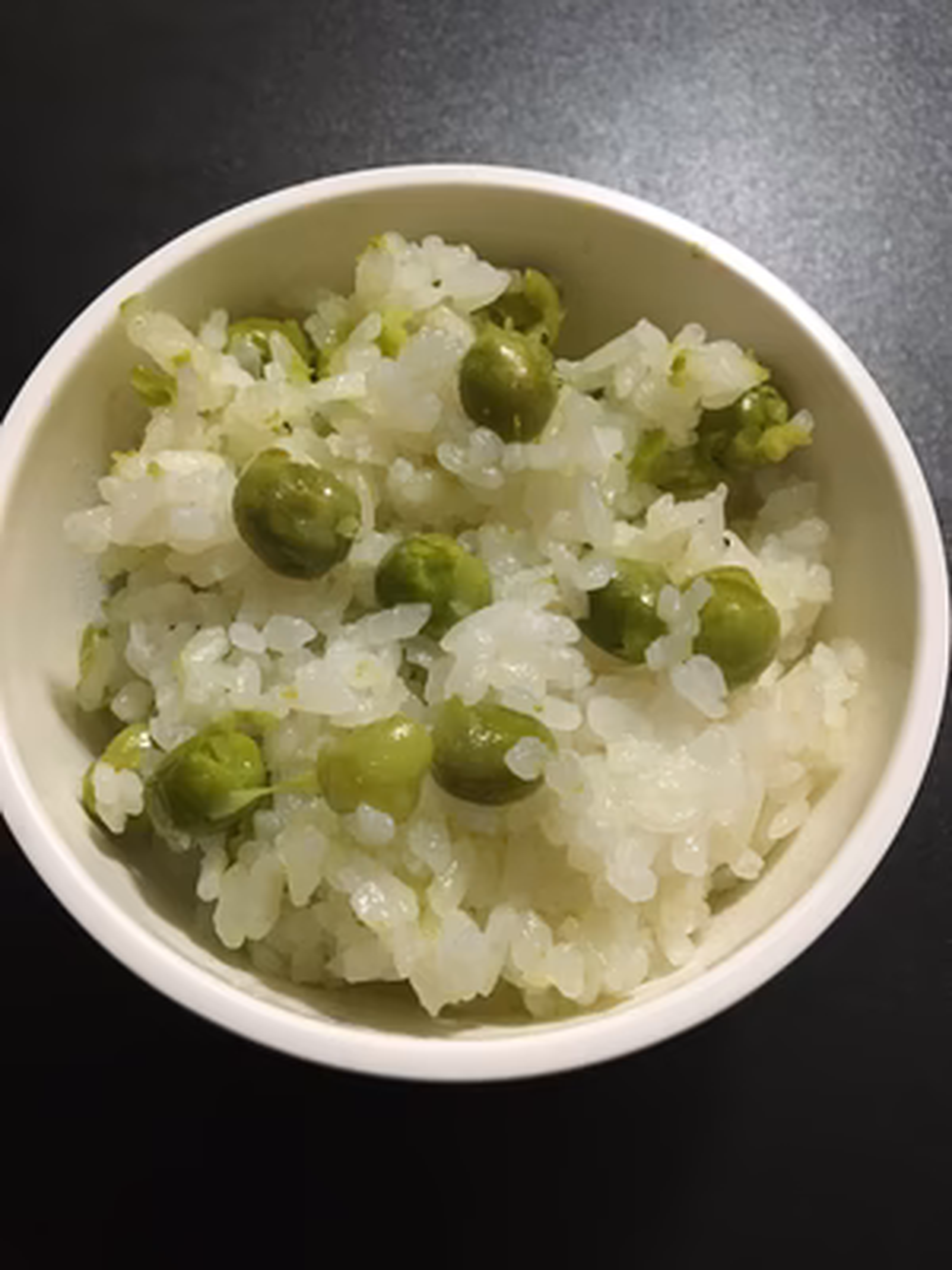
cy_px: 635
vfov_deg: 61.7
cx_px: 476
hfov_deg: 48.2
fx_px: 1063
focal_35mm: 29
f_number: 2.2
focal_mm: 4.15
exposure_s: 1/25
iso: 200
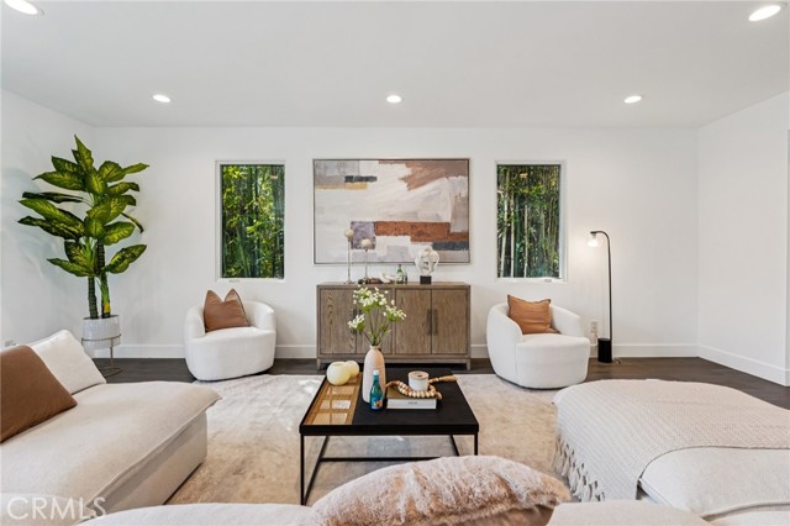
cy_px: 263
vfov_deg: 73.7
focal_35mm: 16
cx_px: 395
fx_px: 351
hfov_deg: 96.8
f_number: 8
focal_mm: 16
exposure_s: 1/20
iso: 400
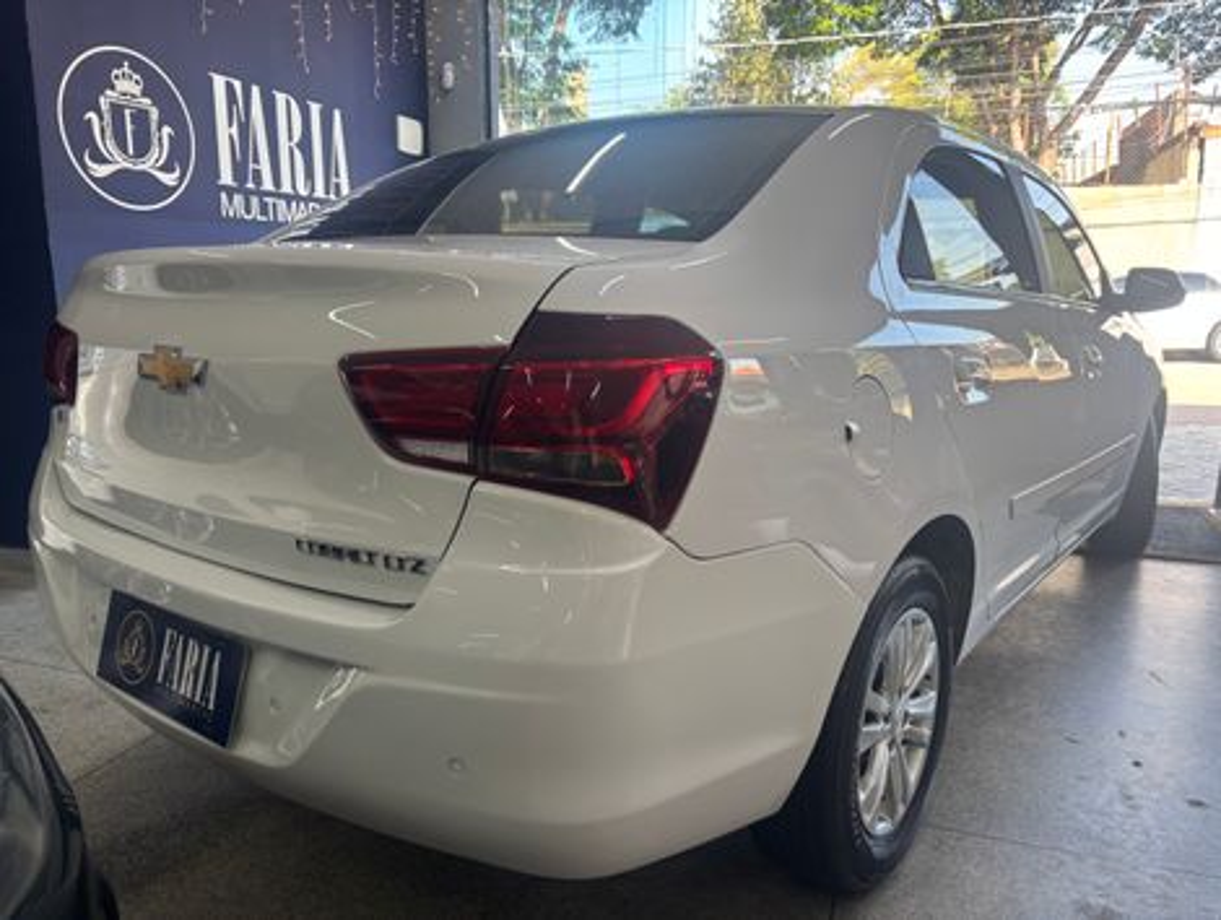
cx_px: 610
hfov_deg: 67.2
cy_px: 460
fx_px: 918
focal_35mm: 26
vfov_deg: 53.2
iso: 50
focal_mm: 5.96
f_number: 1.6
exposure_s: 1/120
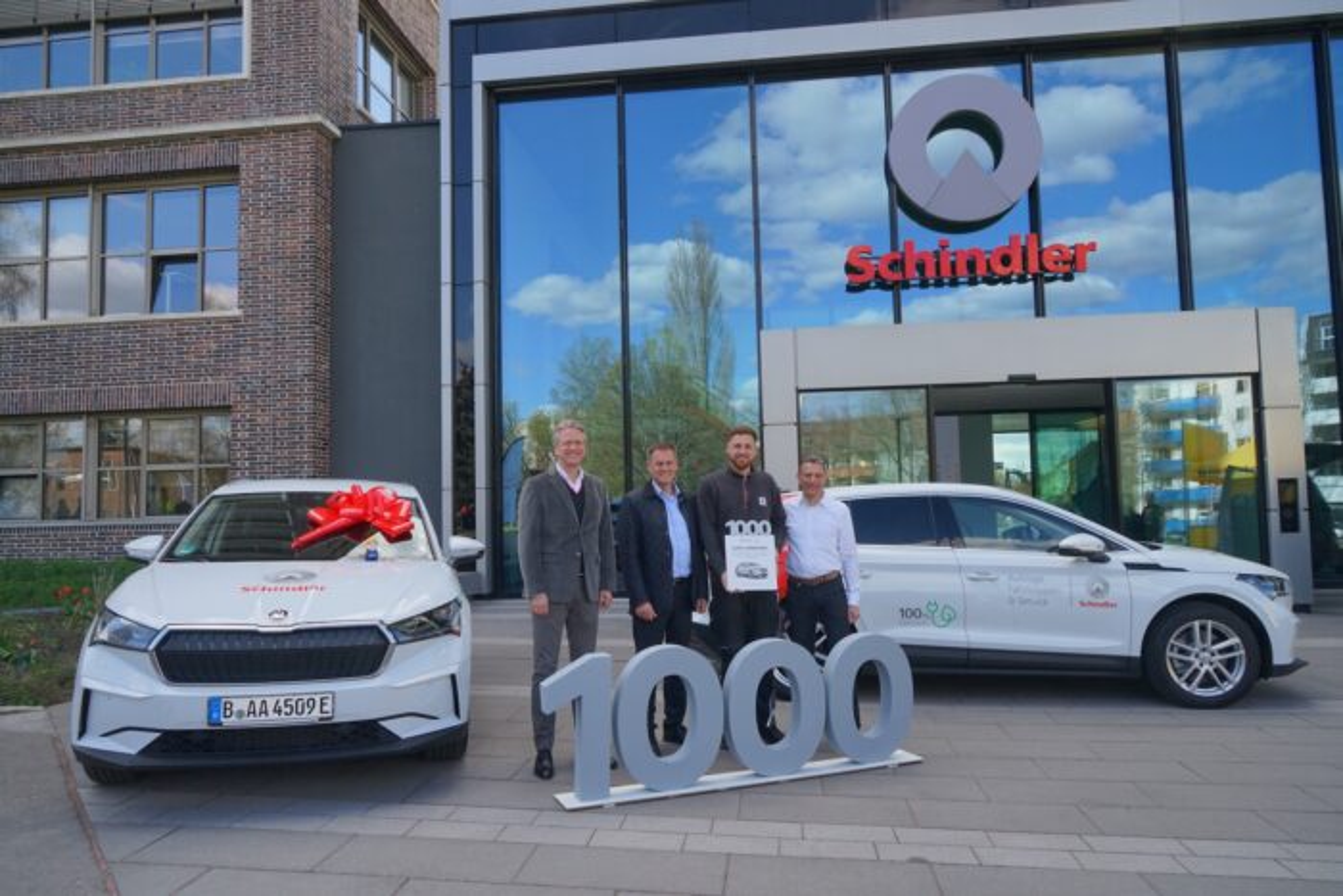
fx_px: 895
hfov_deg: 73.7
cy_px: 448
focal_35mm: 24
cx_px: 672
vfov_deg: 53.2
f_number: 16
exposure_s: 1/160
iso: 500
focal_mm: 24
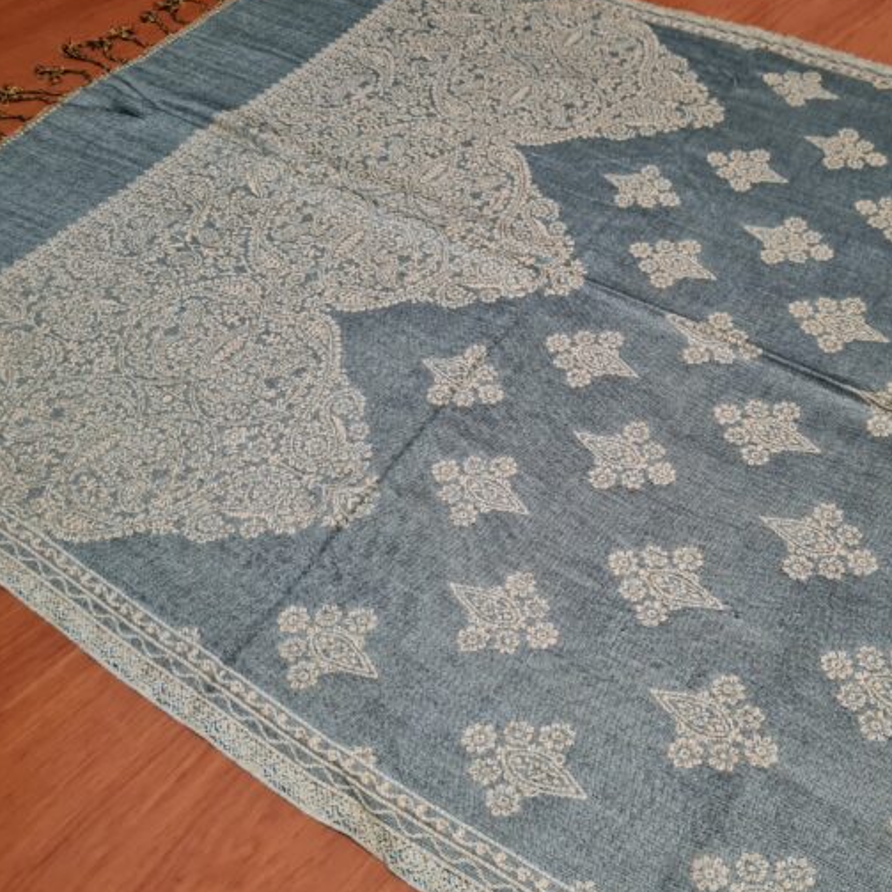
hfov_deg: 50.3
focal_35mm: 32
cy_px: 439
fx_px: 933
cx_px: 587
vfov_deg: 51.1
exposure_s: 1/30
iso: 640
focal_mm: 5.4
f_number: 1.8
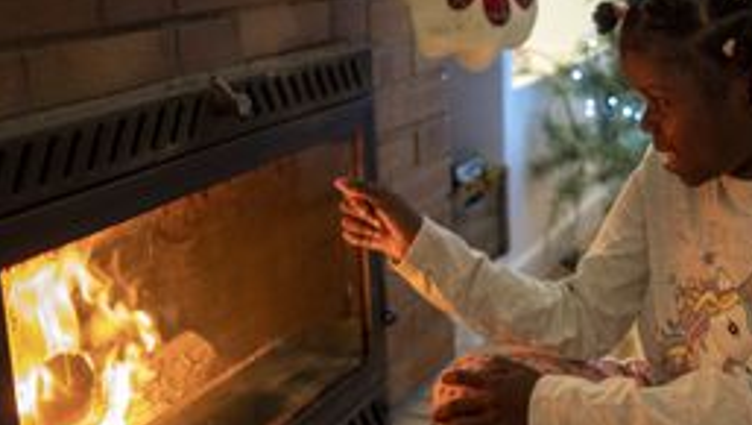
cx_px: 462
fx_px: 1177
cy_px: 199
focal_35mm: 59
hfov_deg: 35.3
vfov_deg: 20.4
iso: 1600
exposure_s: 1/60
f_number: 2
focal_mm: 23
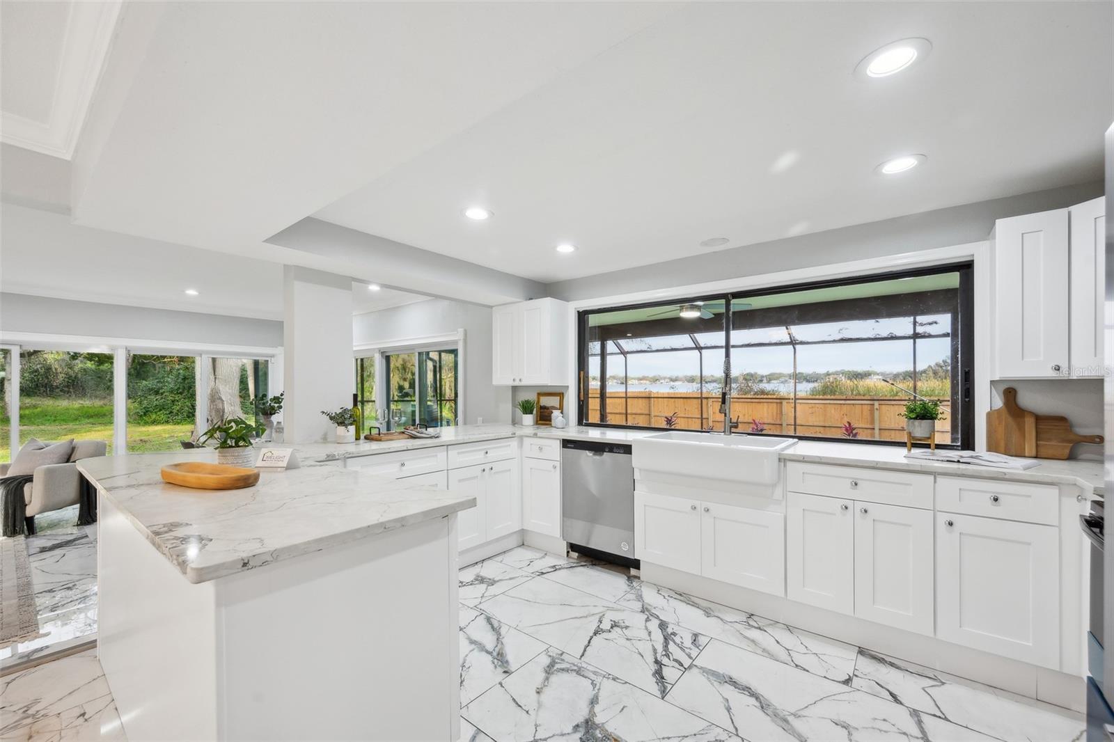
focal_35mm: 14
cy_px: 371
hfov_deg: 104.3
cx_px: 557
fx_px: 433
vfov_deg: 81.2
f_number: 7.1
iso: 500
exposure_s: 1/50
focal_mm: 14
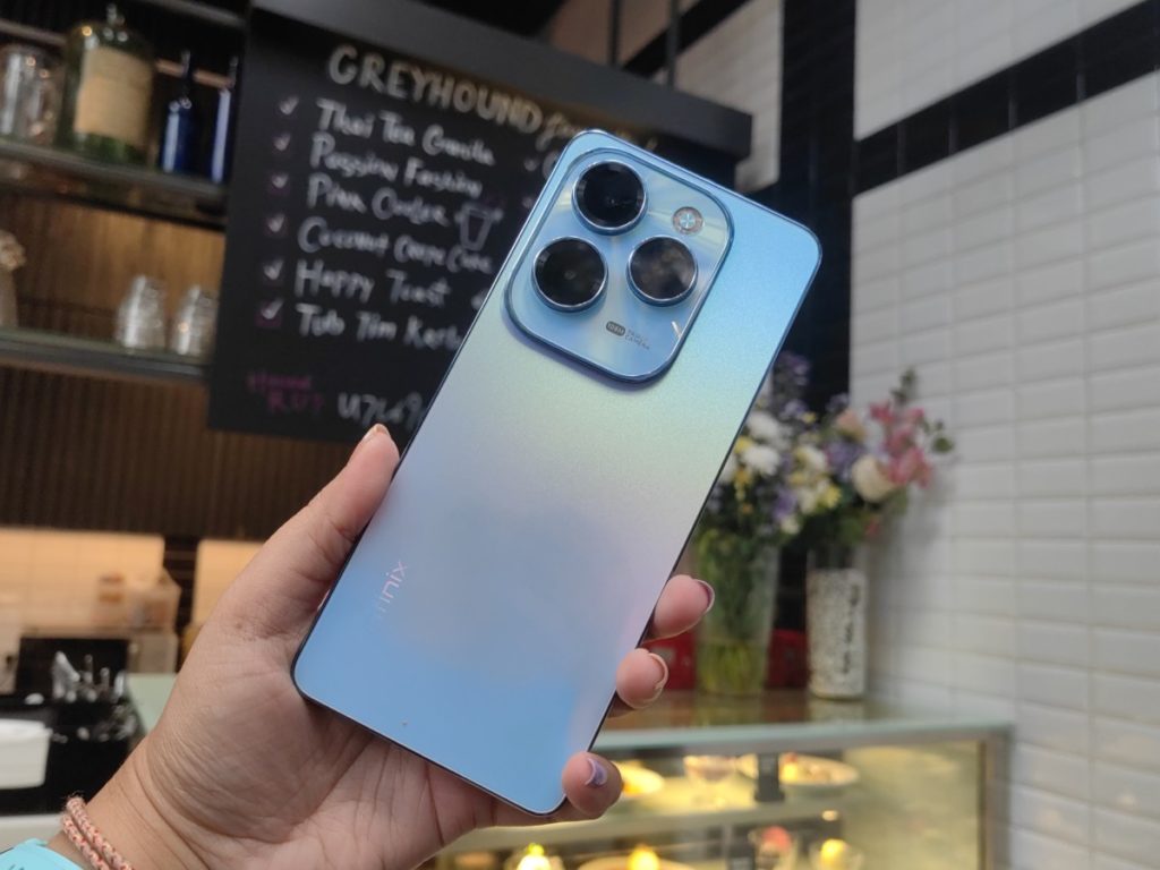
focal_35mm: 27
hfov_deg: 65.3
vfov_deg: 51.4
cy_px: 435
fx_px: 905
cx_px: 580
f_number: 1.8
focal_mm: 5.54
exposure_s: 1/100
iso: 125
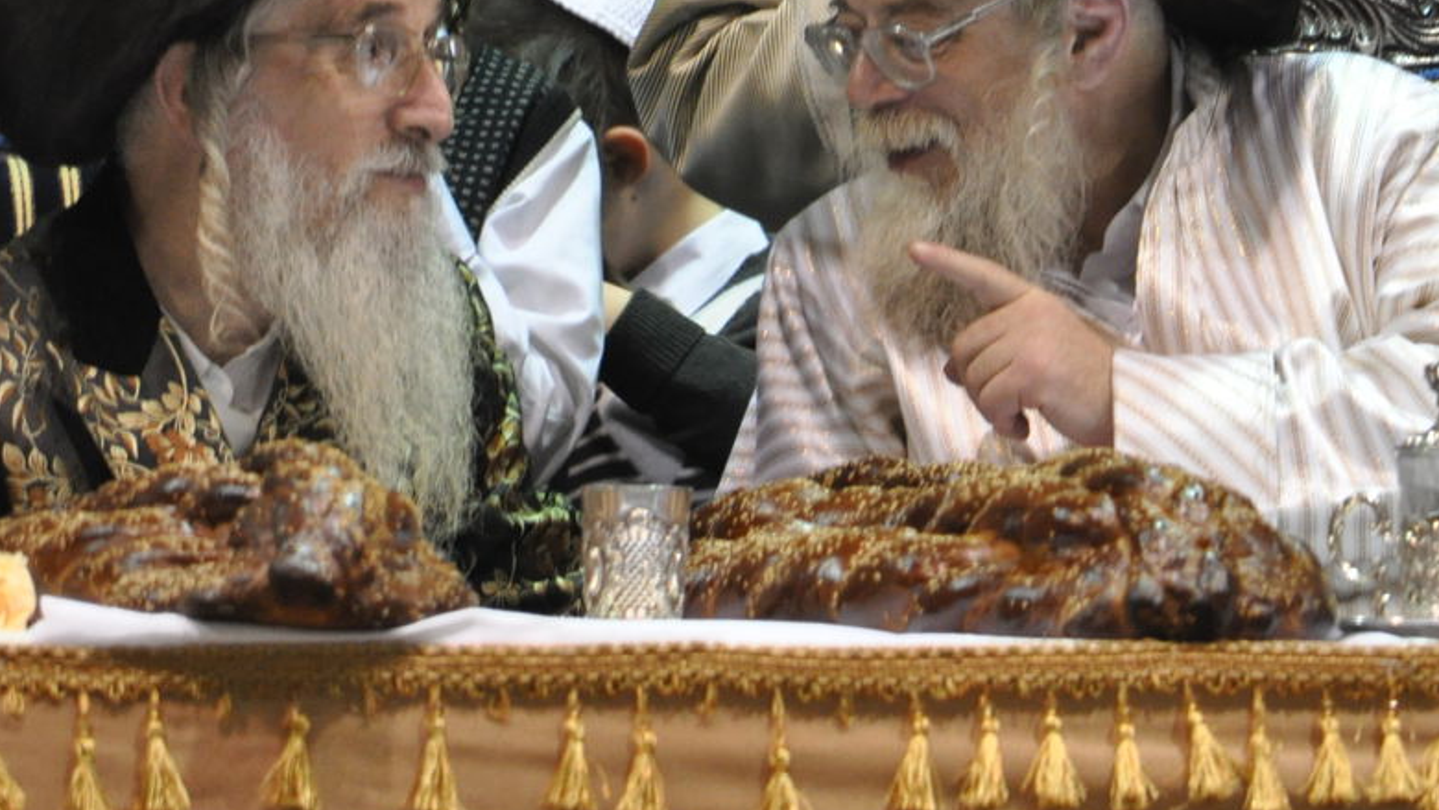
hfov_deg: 3.0
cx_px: 782
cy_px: 51
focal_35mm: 732
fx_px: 27934
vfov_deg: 1.7
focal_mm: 260
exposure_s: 1/100
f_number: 5.6
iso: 1600
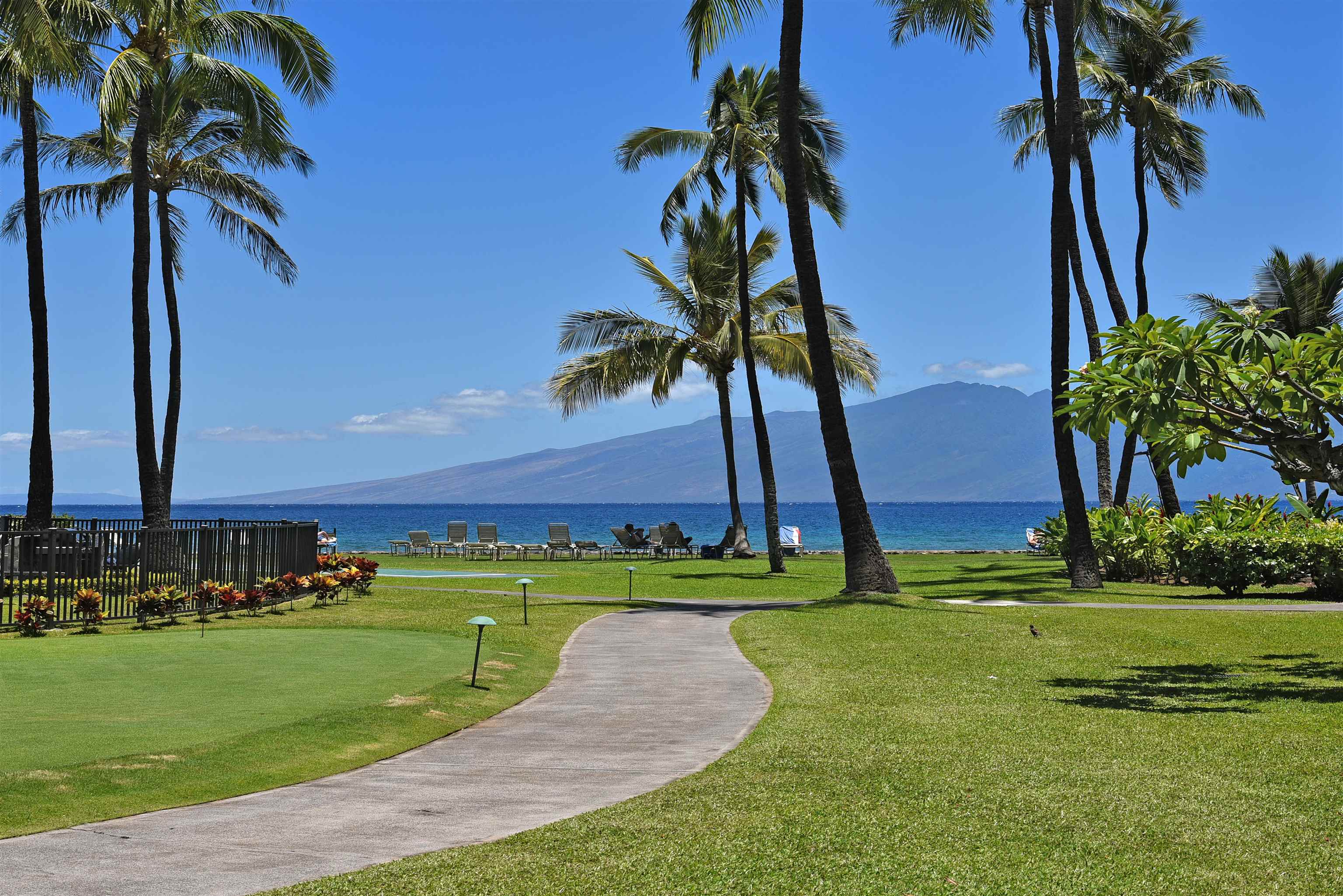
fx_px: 1791
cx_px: 672
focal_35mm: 48
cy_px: 448
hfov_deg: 41.1
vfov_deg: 28.1
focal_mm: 48
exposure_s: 1/200
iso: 100
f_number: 13
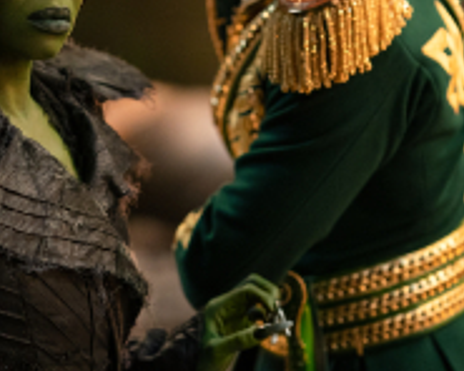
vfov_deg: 8.9
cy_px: 102
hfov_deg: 11.1
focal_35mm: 173
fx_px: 2376
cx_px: 115
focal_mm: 85
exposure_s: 1/125
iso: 2500
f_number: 1.8
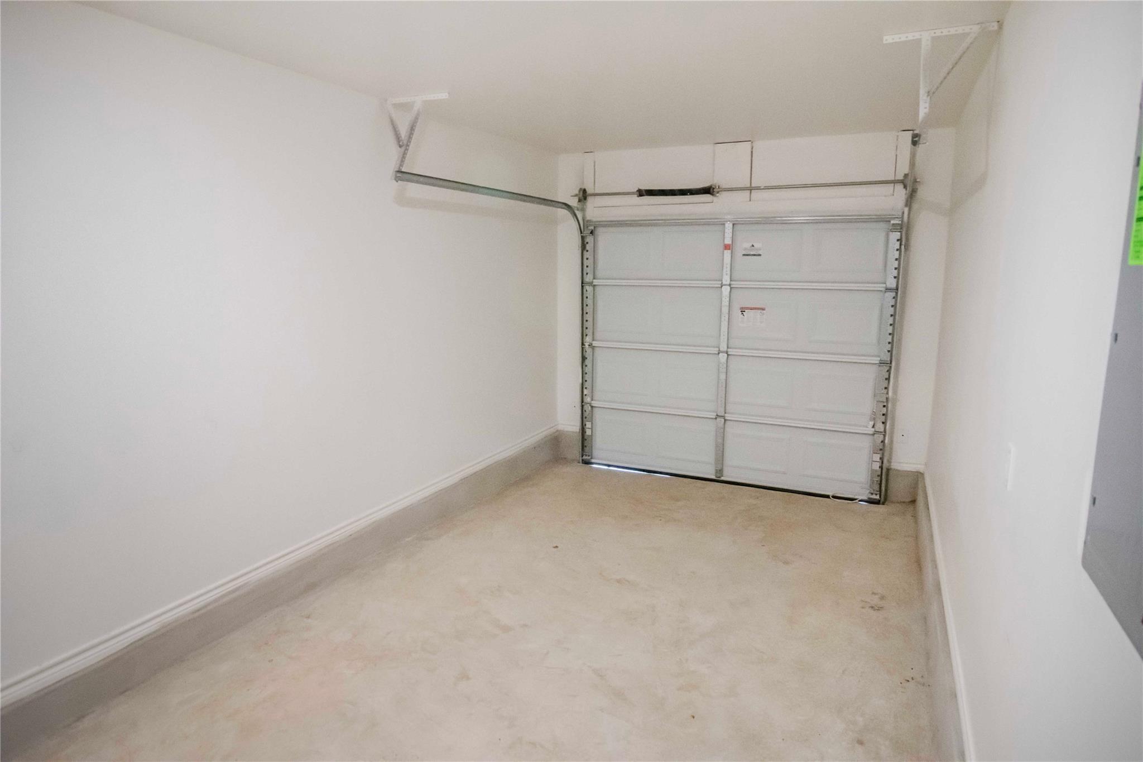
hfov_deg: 81.2
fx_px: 667
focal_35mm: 21
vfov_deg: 59.5
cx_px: 572
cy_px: 381
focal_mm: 14
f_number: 4
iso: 3600
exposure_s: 1/125
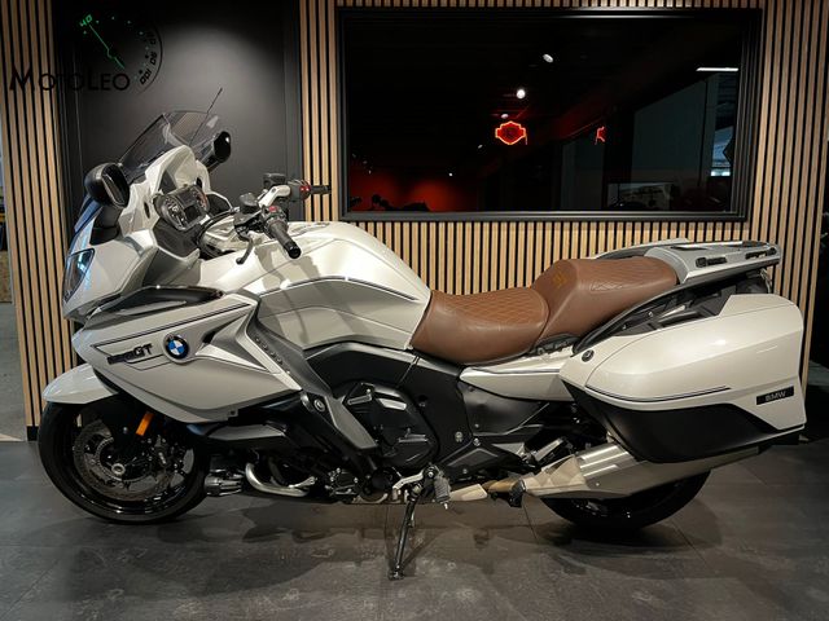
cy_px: 310
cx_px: 414
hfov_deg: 67.3
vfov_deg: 53.1
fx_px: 623
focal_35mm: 26
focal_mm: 5.1
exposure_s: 1/50
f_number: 1.6
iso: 160
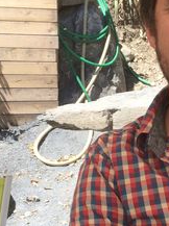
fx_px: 490
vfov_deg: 26.0
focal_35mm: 75
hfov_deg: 18.9
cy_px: 112
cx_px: 183
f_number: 2.2
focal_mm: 4.15
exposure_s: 1/760
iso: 32
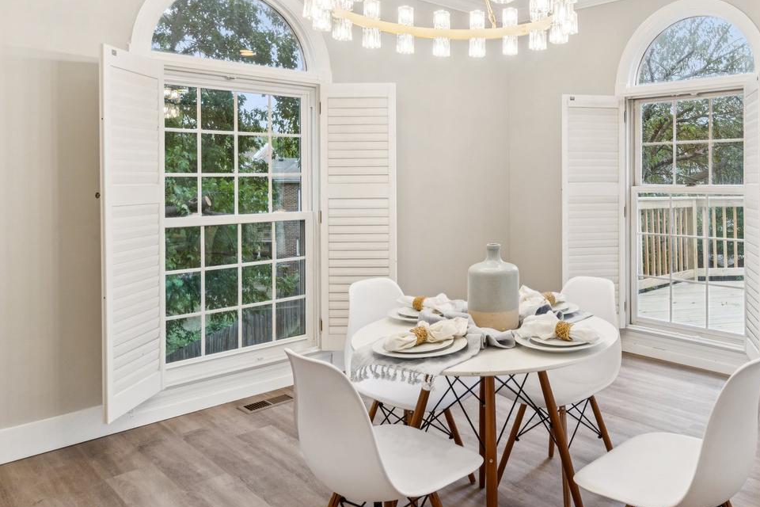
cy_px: 175
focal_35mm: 27
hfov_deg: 64.4
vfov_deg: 47.3
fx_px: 570
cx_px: 544
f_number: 7.1
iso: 200
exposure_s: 1/40
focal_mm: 12
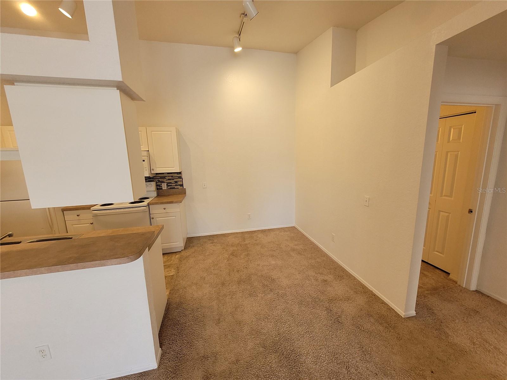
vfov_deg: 89.9
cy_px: 190
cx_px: 254
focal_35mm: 13
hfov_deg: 106.2
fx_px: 190
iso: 160
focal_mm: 1.74
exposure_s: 1/60
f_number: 2.2
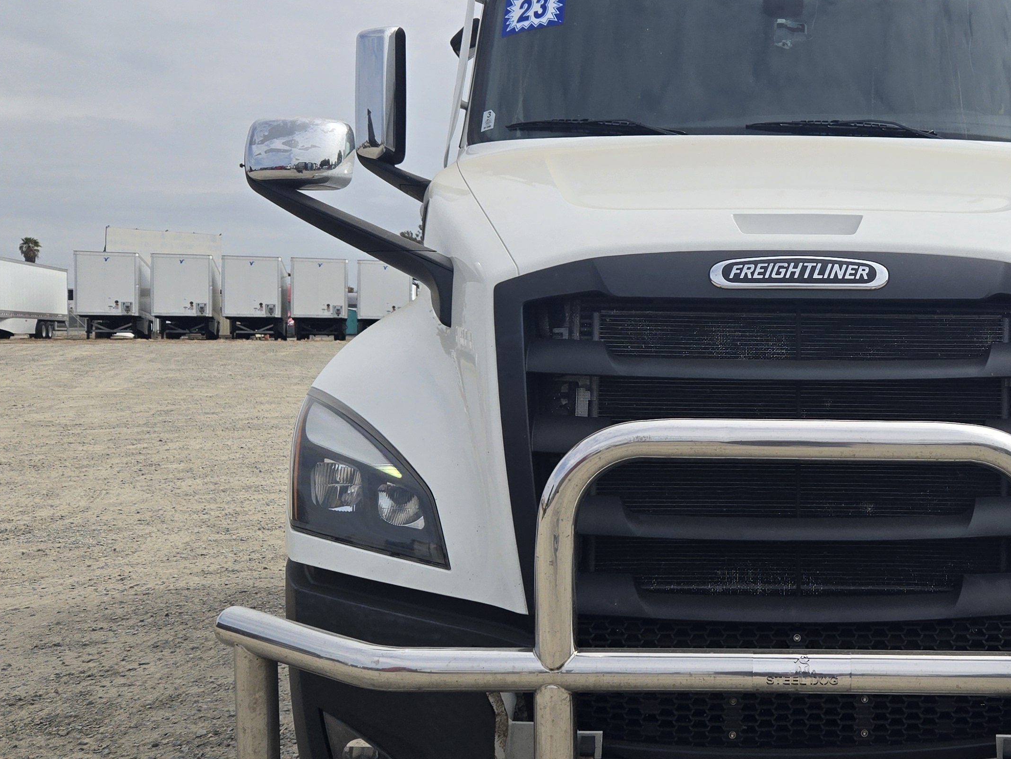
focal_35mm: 43
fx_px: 1256
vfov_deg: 33.6
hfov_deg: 42.2
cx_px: 787
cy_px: 371
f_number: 1.8
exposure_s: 1/2228
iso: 25
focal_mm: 5.4
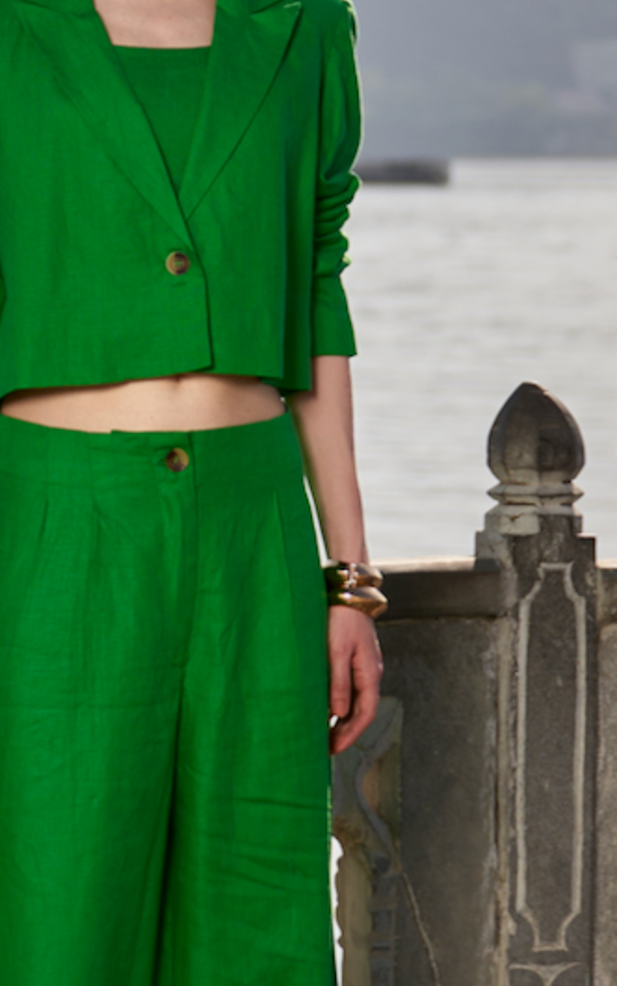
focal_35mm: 169
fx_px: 4546
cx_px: 156
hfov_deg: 7.8
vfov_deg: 12.4
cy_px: 565
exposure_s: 1/3200
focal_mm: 46
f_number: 2.8
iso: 50
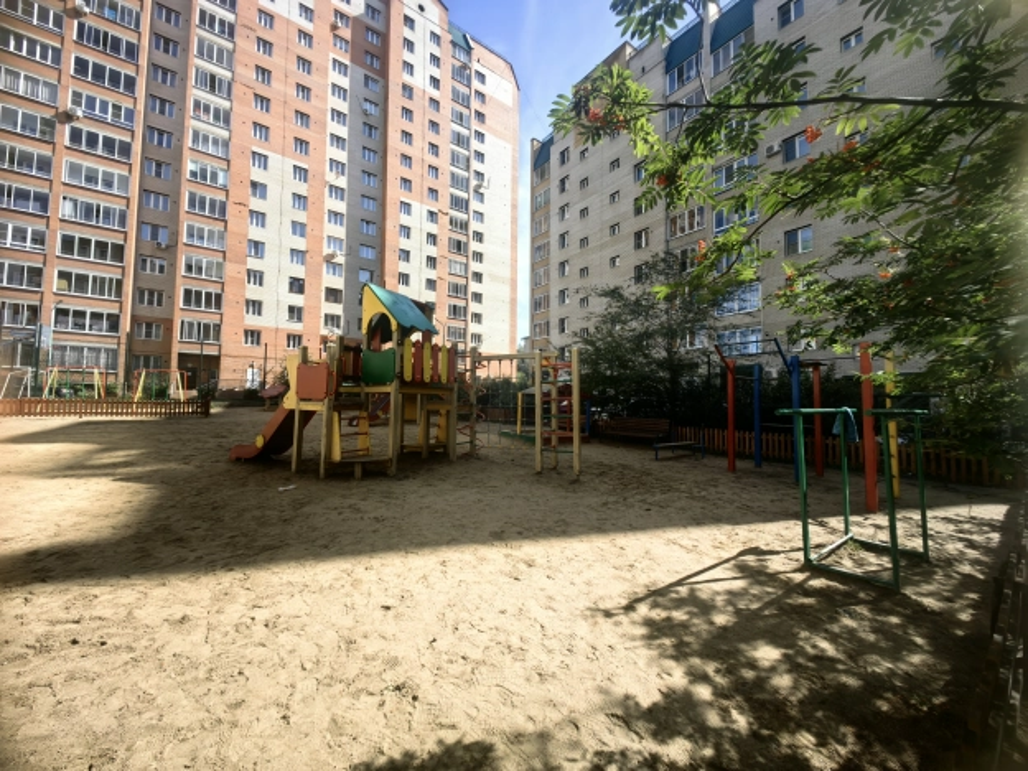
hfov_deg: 106.2
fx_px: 386
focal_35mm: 13
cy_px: 386
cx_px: 514
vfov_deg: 89.9
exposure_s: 1/731
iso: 50
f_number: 2.2
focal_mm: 1.76
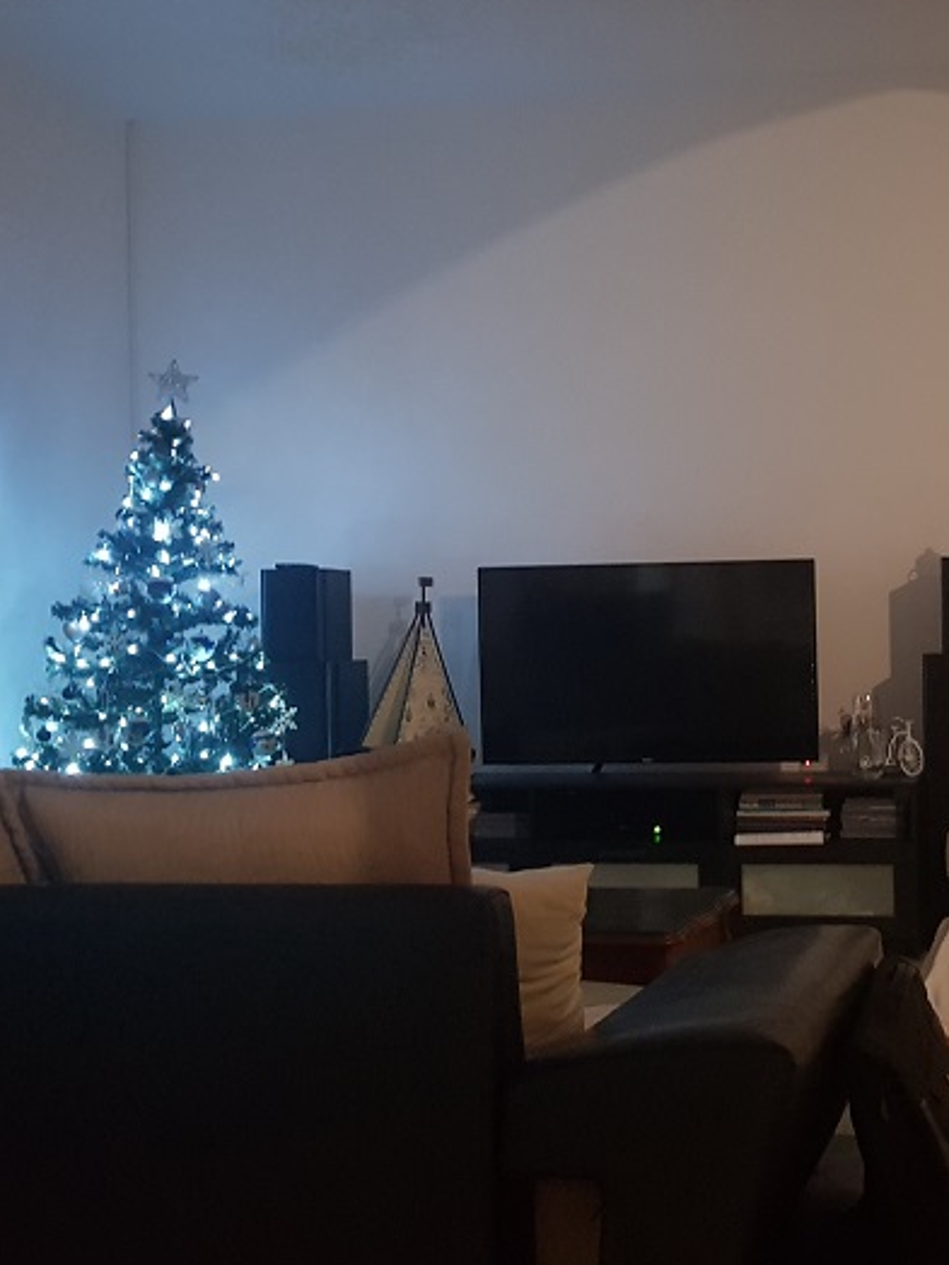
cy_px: 655
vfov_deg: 46.8
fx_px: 1462
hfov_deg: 34.4
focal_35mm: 40
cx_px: 808
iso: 500
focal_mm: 4.2
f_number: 1.7
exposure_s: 1/10
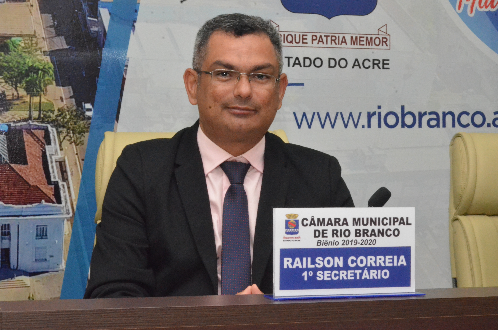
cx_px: 249
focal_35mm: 78
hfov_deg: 26.0
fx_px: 1077
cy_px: 165
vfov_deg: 17.4
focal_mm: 52
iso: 6400
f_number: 22
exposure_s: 1/30
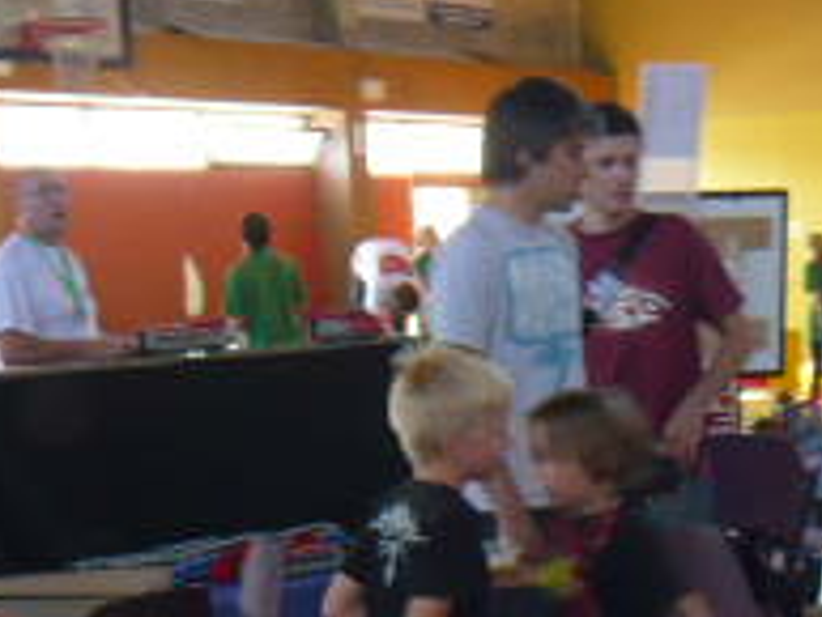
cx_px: 788
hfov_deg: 20.5
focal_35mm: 93
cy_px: 826
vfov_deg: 15.1
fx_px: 2210
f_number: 2.8
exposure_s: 1/30
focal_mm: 4.6
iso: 160
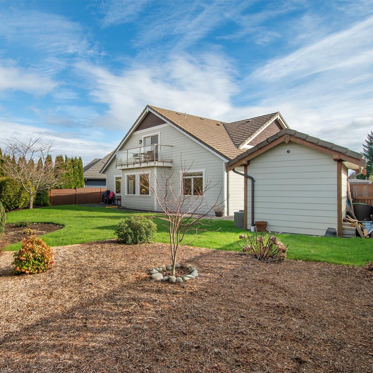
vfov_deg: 67.3
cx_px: 149
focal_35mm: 23
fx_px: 280
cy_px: 186
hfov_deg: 66.6
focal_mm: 12
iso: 160
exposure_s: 1/250
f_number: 8
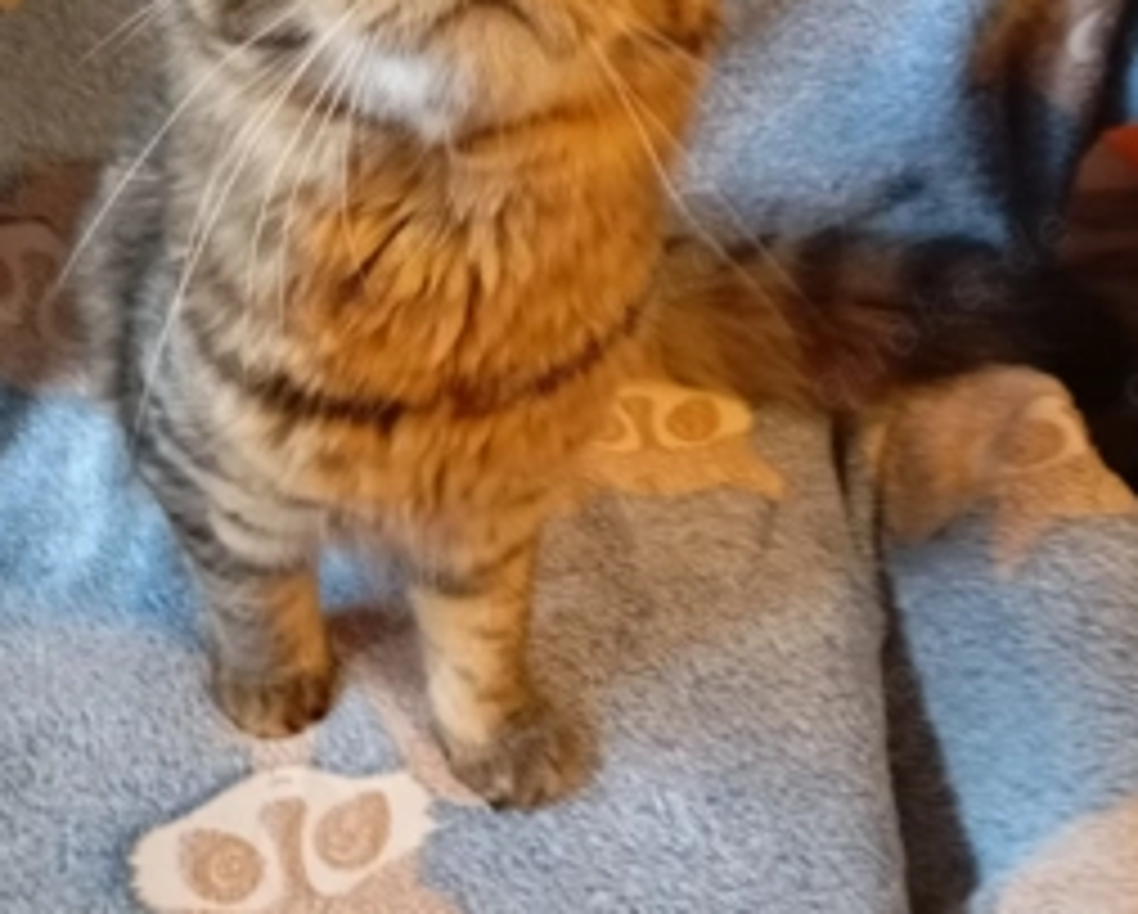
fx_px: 1450
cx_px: 481
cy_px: 374
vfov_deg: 34.9
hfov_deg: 42.7
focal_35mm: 43
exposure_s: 1/20
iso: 2746
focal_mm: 4.27
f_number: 1.8
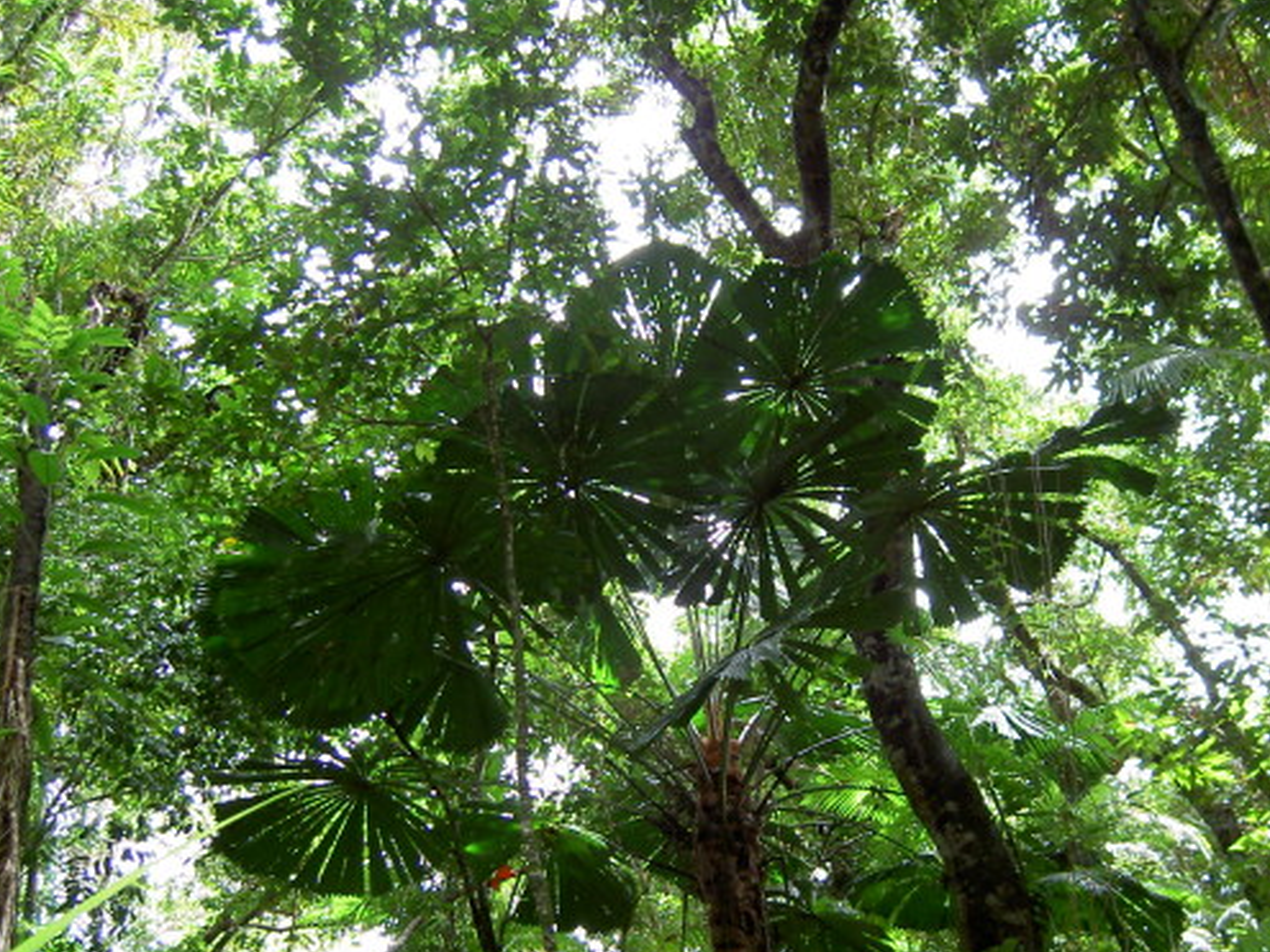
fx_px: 1614
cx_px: 739
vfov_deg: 32.8
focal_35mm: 44
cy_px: 575
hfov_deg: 42.8
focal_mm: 5.6
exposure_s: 1/40
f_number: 2.8
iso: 100
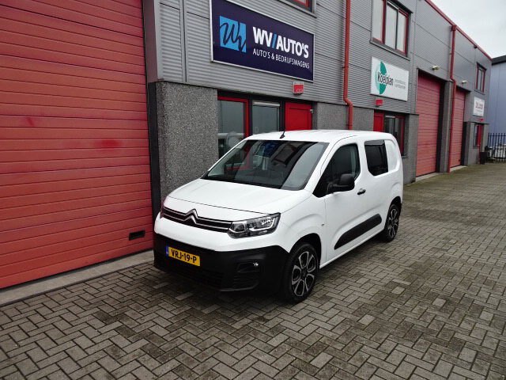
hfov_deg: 71.6
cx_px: 253
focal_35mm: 24
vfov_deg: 56.8
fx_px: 351
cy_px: 190
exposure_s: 1/160
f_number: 3.5
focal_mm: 4.25
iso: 80
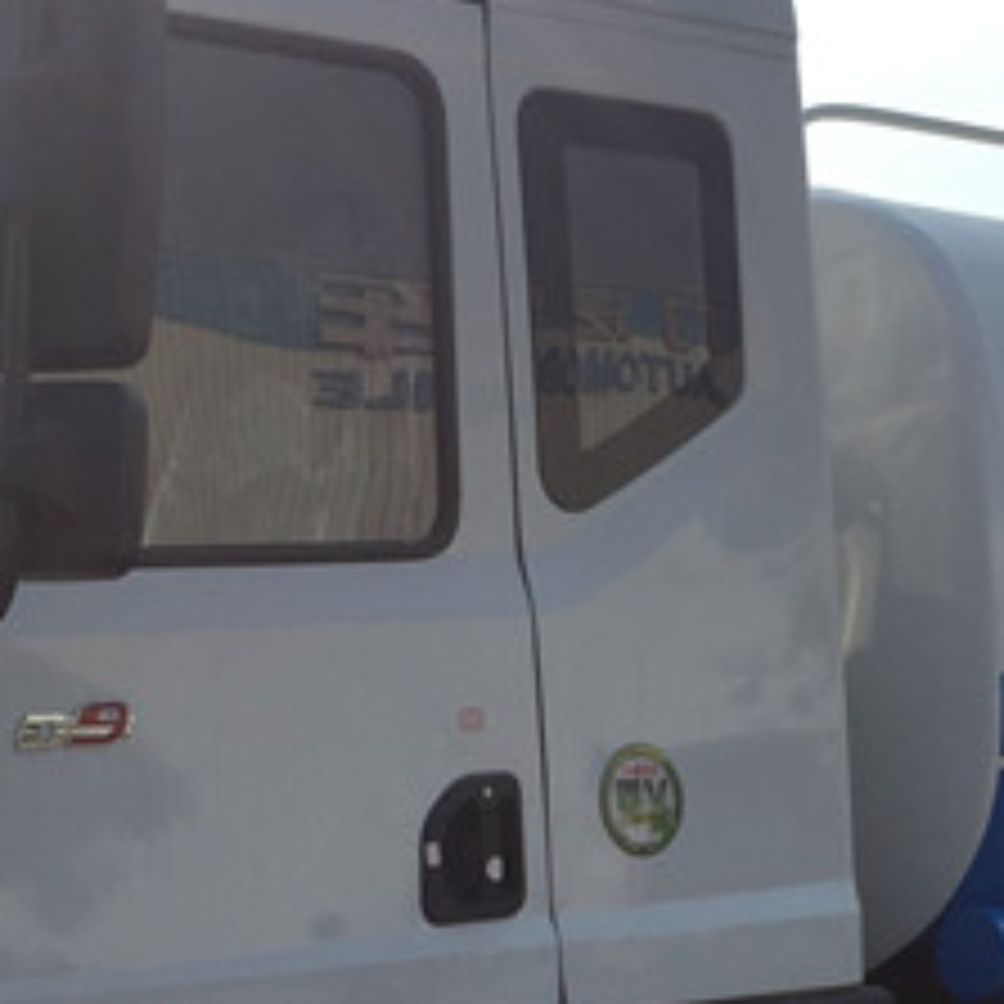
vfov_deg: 18.2
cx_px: 617
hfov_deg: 18.9
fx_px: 3019
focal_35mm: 92
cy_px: 1085
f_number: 2.2
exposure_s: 1/2639
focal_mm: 4.15
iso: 32
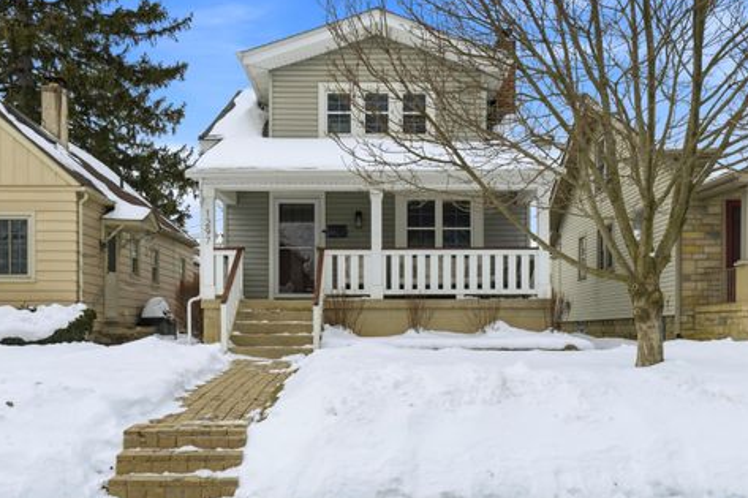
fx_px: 768
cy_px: 243
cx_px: 378
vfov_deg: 35.9
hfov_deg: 51.9
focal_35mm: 37
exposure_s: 1/1600
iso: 400
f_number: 11
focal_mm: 35
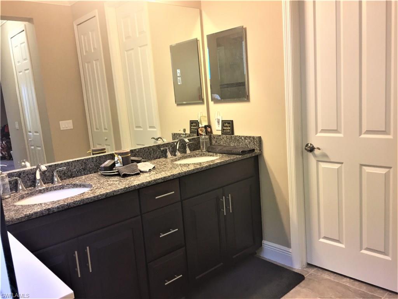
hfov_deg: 61.7
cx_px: 199
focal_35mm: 29
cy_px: 150
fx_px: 333
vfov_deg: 48.2
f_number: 2.2
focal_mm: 4.15
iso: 100
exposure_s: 1/30
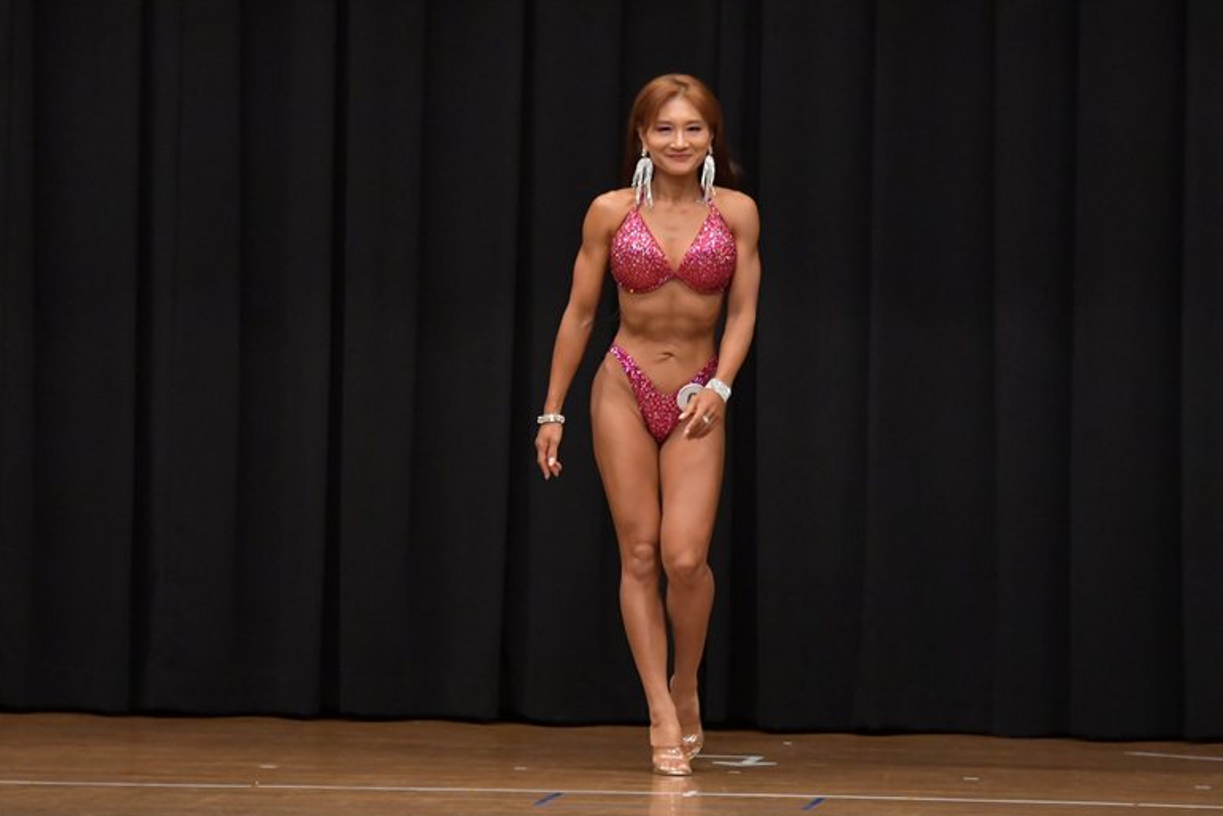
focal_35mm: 272
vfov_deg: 5.1
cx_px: 608
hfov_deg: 7.6
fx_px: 9242
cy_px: 409
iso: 6400
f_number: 5.6
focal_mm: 180
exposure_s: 1/400
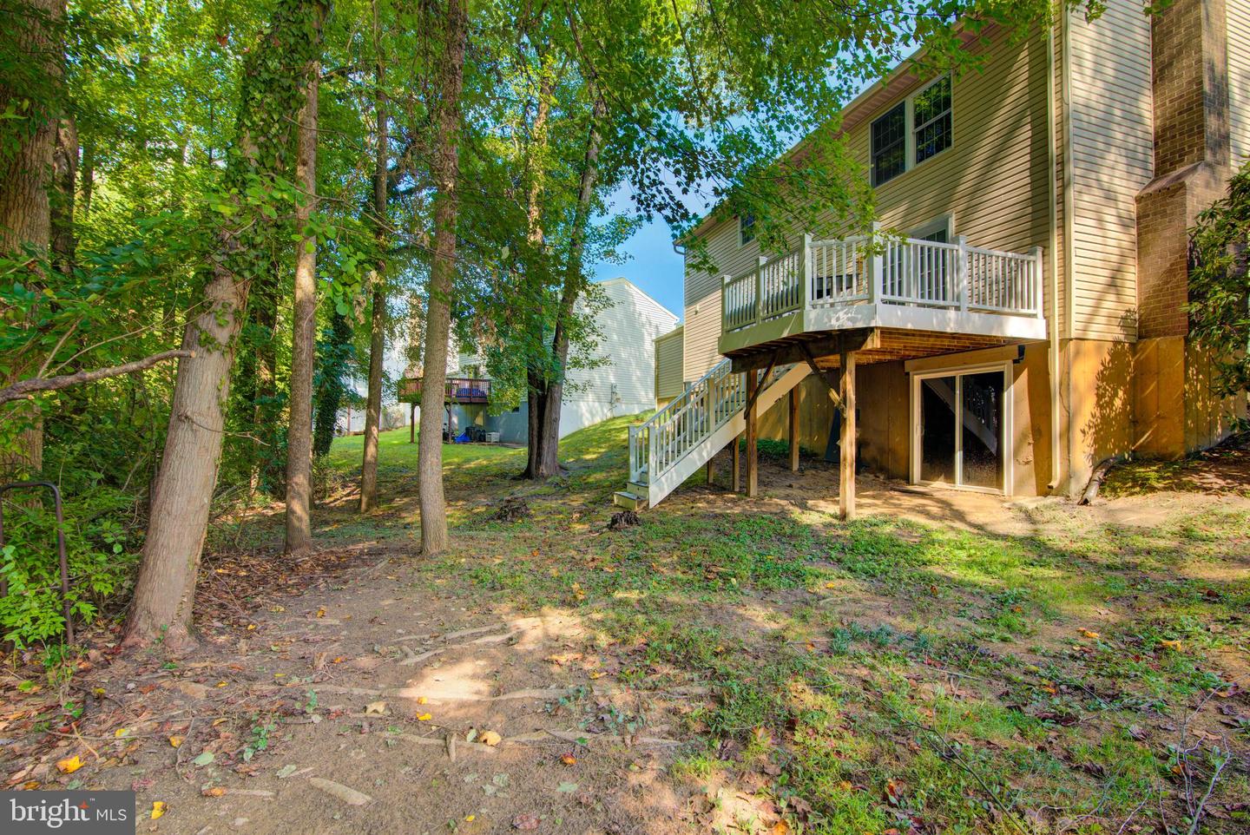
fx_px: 556
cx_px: 625
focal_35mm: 16
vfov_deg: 73.8
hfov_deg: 96.7
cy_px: 418
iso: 100
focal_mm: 16
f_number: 8
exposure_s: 1/30
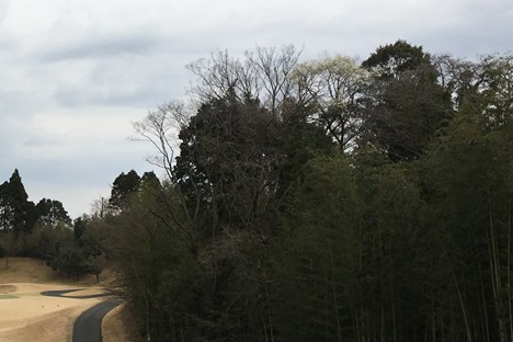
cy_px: 284
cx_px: -14
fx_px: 940
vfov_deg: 20.3
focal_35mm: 66
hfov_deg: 28.4
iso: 25
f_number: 2.2
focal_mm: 4.15
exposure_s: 1/3344
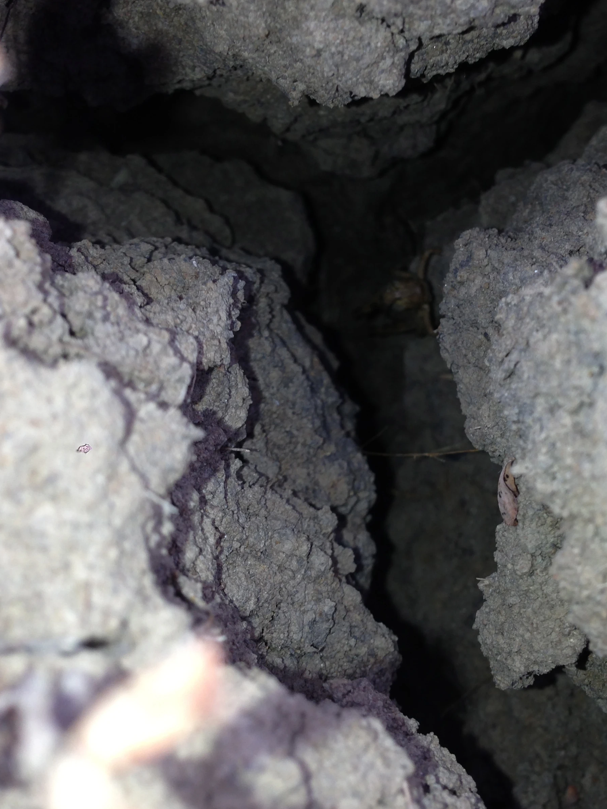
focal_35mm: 45
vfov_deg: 42.1
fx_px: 1052
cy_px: 389
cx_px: 394
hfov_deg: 32.0
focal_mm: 4.13
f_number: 2.4
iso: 50
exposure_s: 1/221
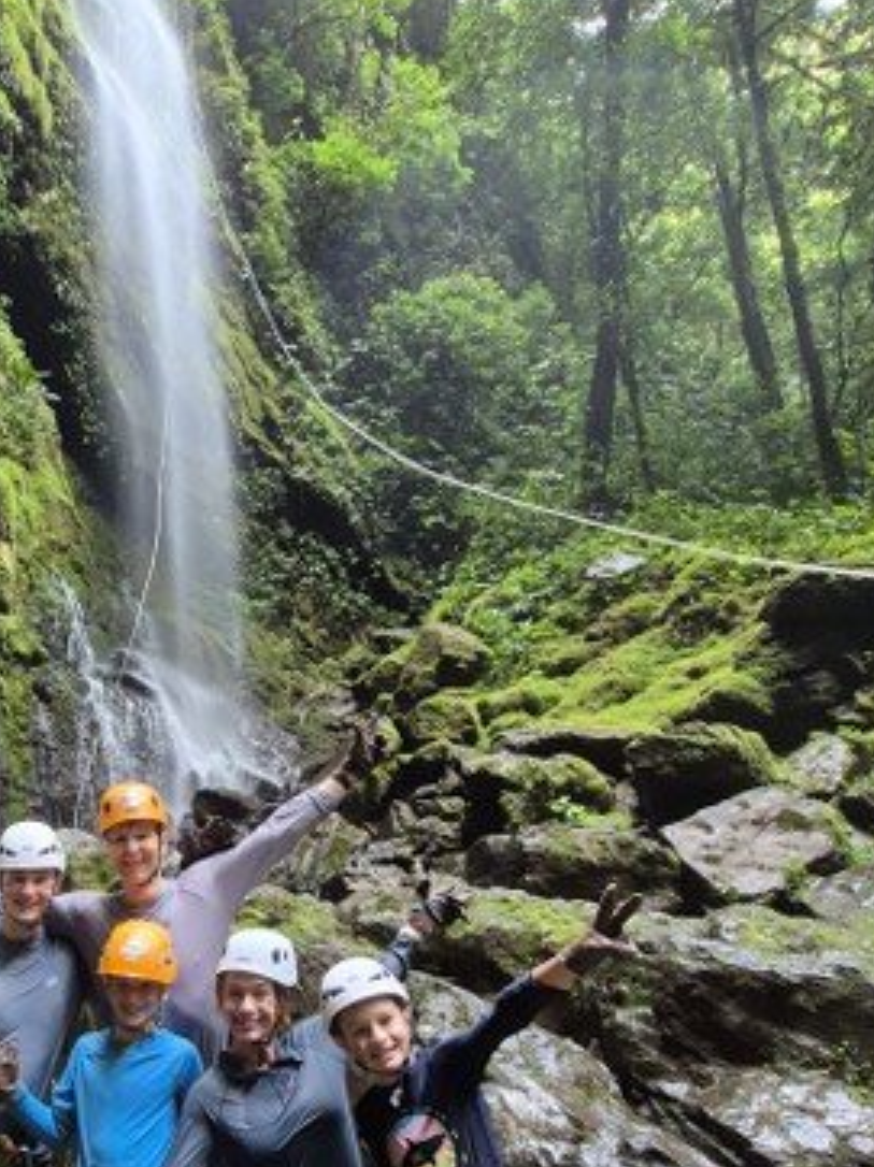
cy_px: 735
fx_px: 775
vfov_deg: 72.6
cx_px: 152
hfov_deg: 54.0
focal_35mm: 23
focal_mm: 1.74
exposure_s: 1/60
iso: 80
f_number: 2.2
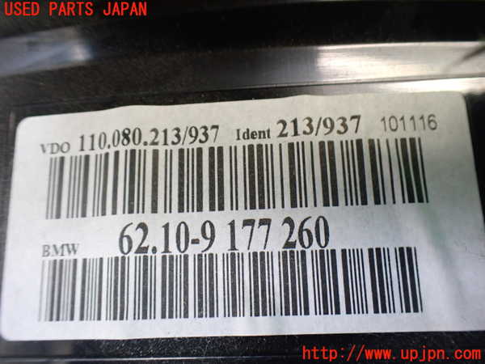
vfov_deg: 46.8
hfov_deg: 60.0
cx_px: 242
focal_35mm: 30
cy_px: 182
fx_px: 420
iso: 500
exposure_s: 1/125
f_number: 2.3
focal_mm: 5.4
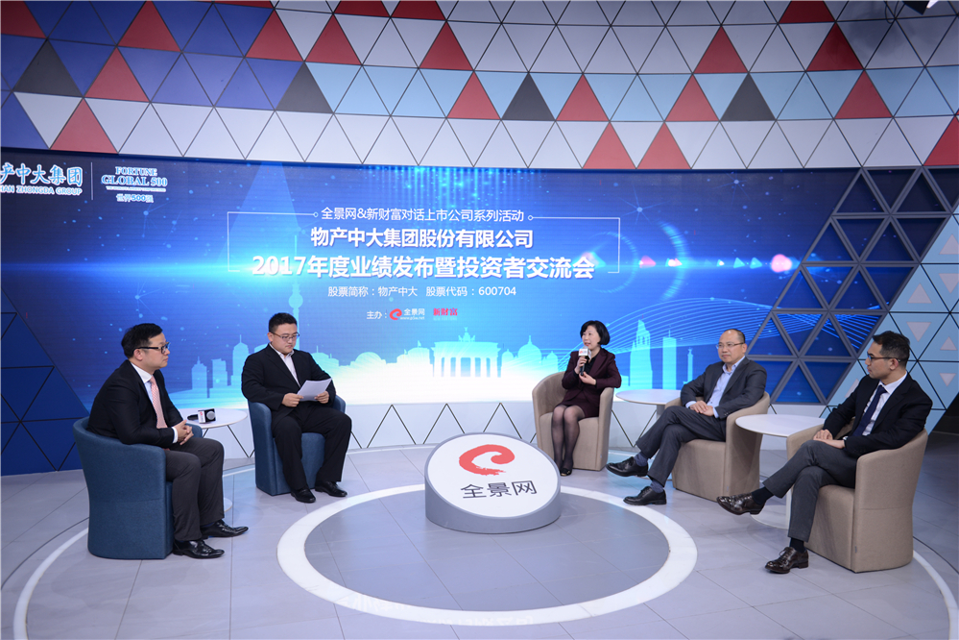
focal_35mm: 29
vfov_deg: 45.0
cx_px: 480
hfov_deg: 63.7
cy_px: 320
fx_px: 772
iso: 250
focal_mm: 29
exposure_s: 1/125
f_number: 2.8
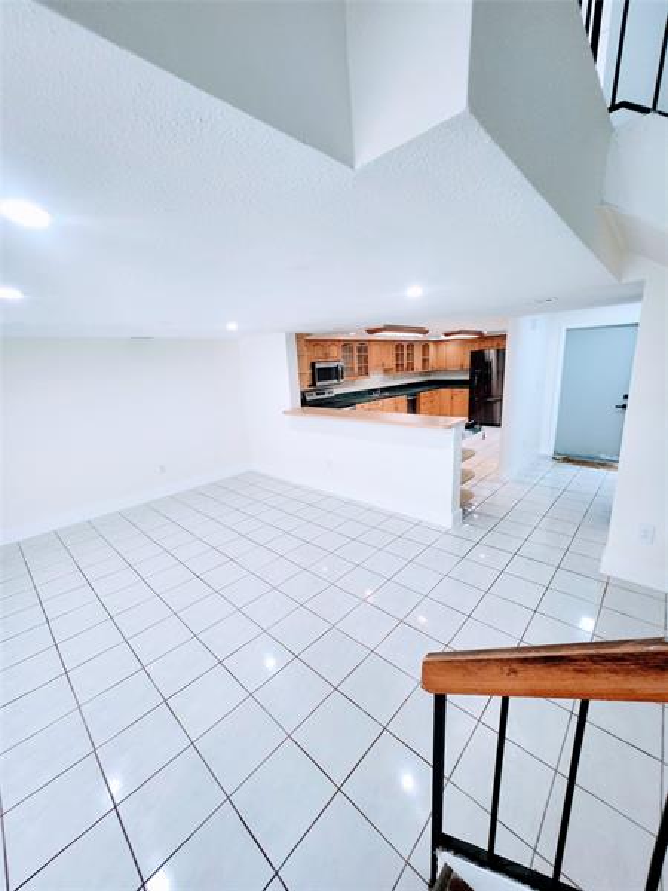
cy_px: 446
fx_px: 334
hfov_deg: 89.9
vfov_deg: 106.2
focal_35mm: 13
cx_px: 334
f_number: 2.2
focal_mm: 1.74
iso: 200
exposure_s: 1/60
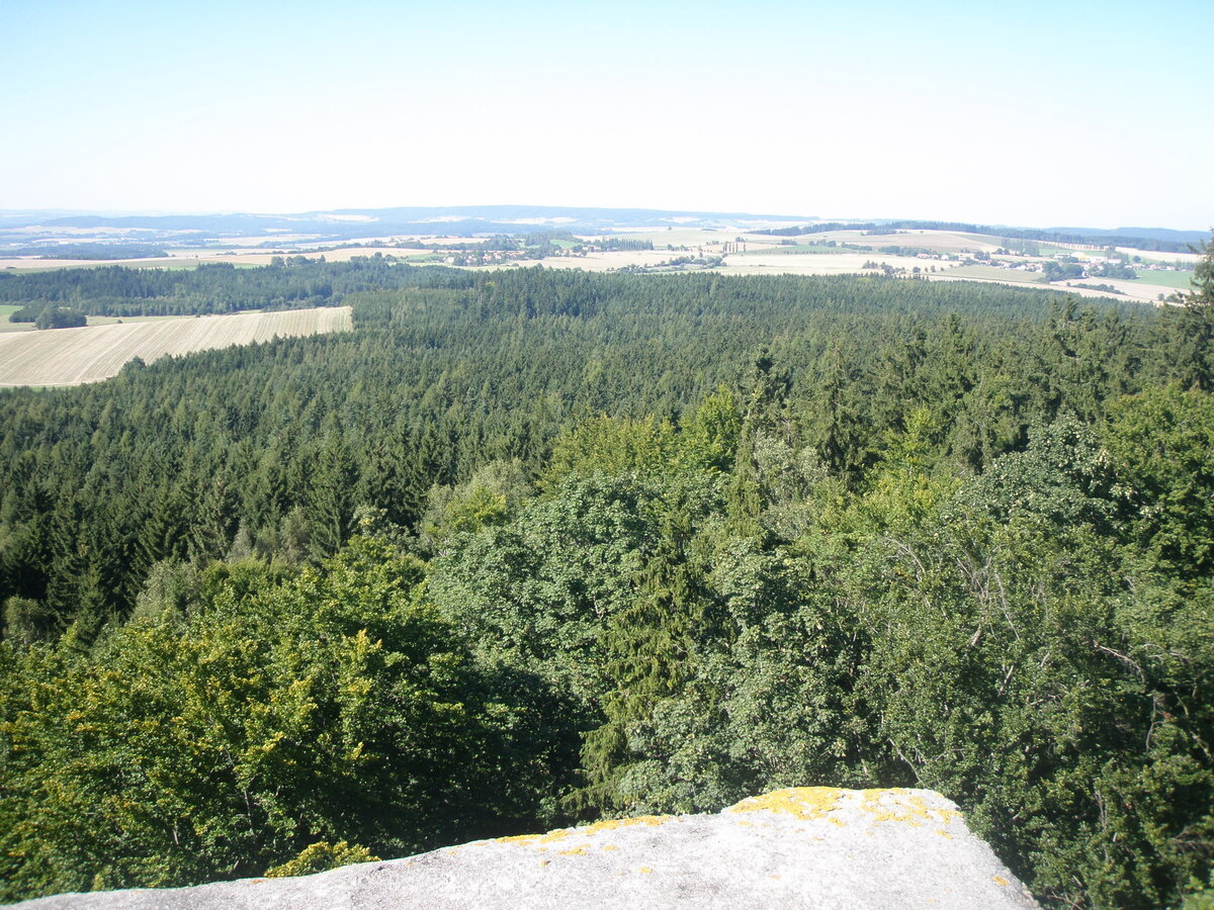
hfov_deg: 49.0
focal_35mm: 38
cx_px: 607
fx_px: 1333
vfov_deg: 37.7
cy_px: 455
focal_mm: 6.7
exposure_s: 1/125
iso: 50
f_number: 3.5
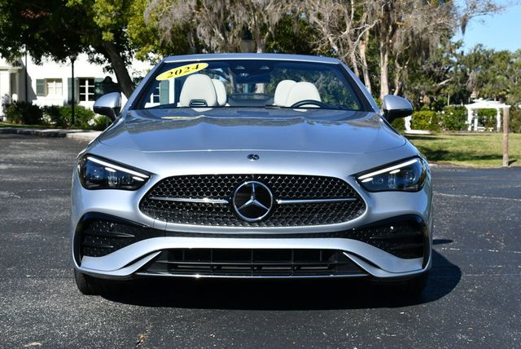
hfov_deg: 28.0
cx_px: 260
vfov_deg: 19.0
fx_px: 1043
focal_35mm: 72
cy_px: 174
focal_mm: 36
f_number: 9
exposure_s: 1/320
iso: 100
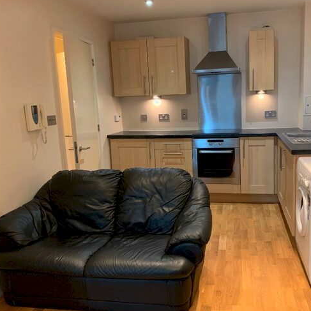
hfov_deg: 49.5
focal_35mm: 33
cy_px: 158
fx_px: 335
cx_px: 184
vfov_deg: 49.7
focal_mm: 4.25
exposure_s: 1/50
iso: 250
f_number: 1.8
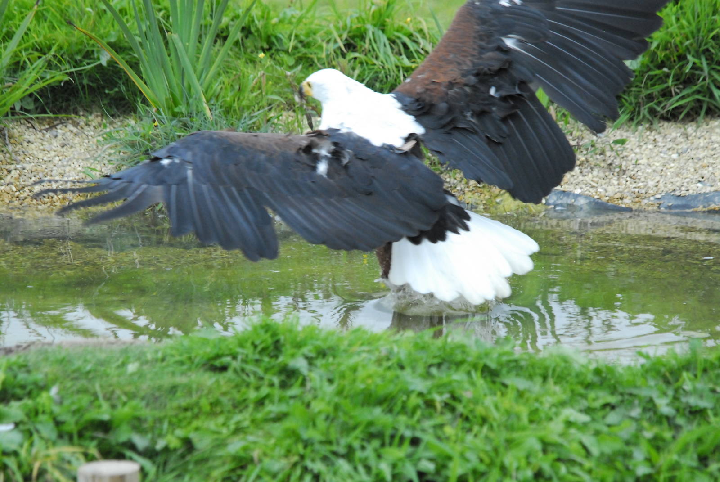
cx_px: 360
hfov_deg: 4.4
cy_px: 241
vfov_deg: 3.0
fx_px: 9311
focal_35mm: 465
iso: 1600
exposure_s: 1/1250
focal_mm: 310
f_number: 5.3
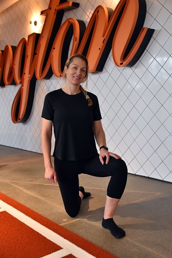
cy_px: 129
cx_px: 86
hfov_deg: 31.9
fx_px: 301
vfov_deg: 46.4
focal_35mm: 42
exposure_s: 1/125
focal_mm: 28
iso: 900
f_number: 4
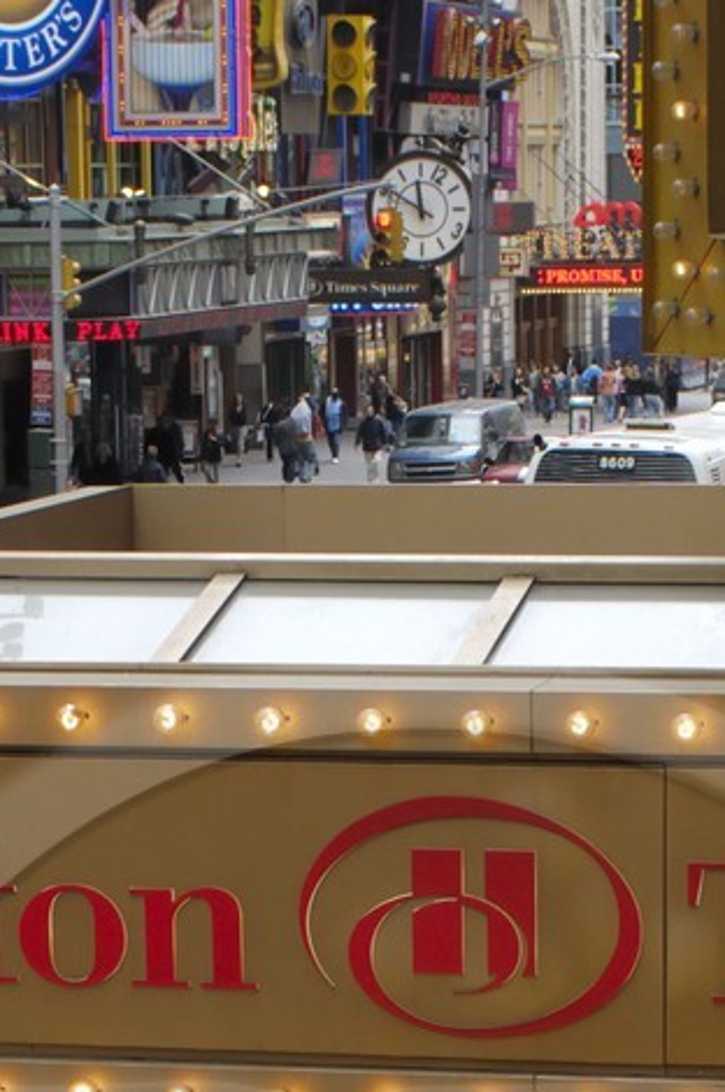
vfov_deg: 13.9
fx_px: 4332
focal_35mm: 143
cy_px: 1371
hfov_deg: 9.6
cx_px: 423
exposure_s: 1/80
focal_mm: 28
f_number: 7.1
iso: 200
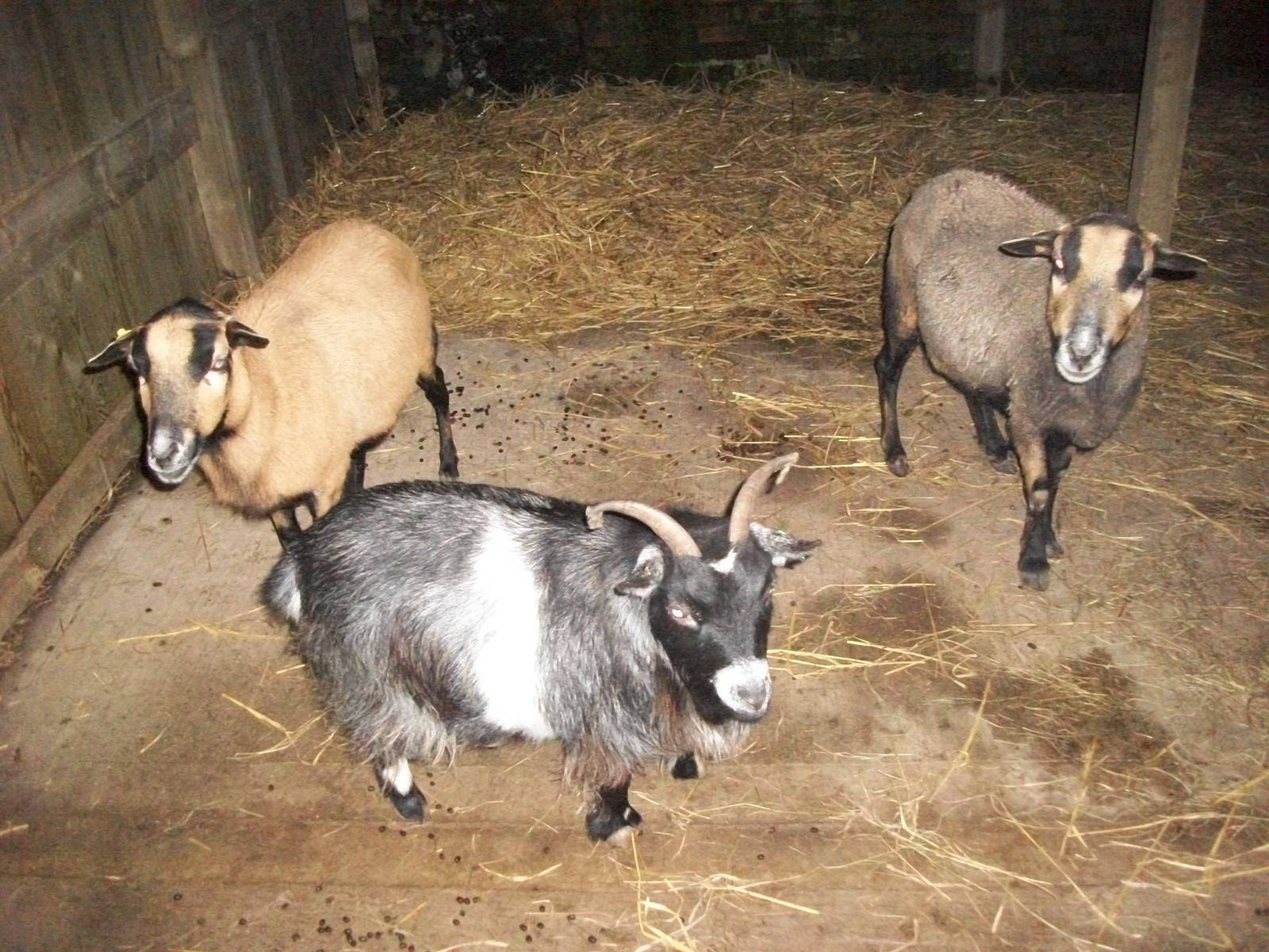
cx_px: 634
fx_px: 1173
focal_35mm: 32
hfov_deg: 56.8
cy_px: 476
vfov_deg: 44.2
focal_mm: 5.7
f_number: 2.9
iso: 800
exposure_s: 1/500
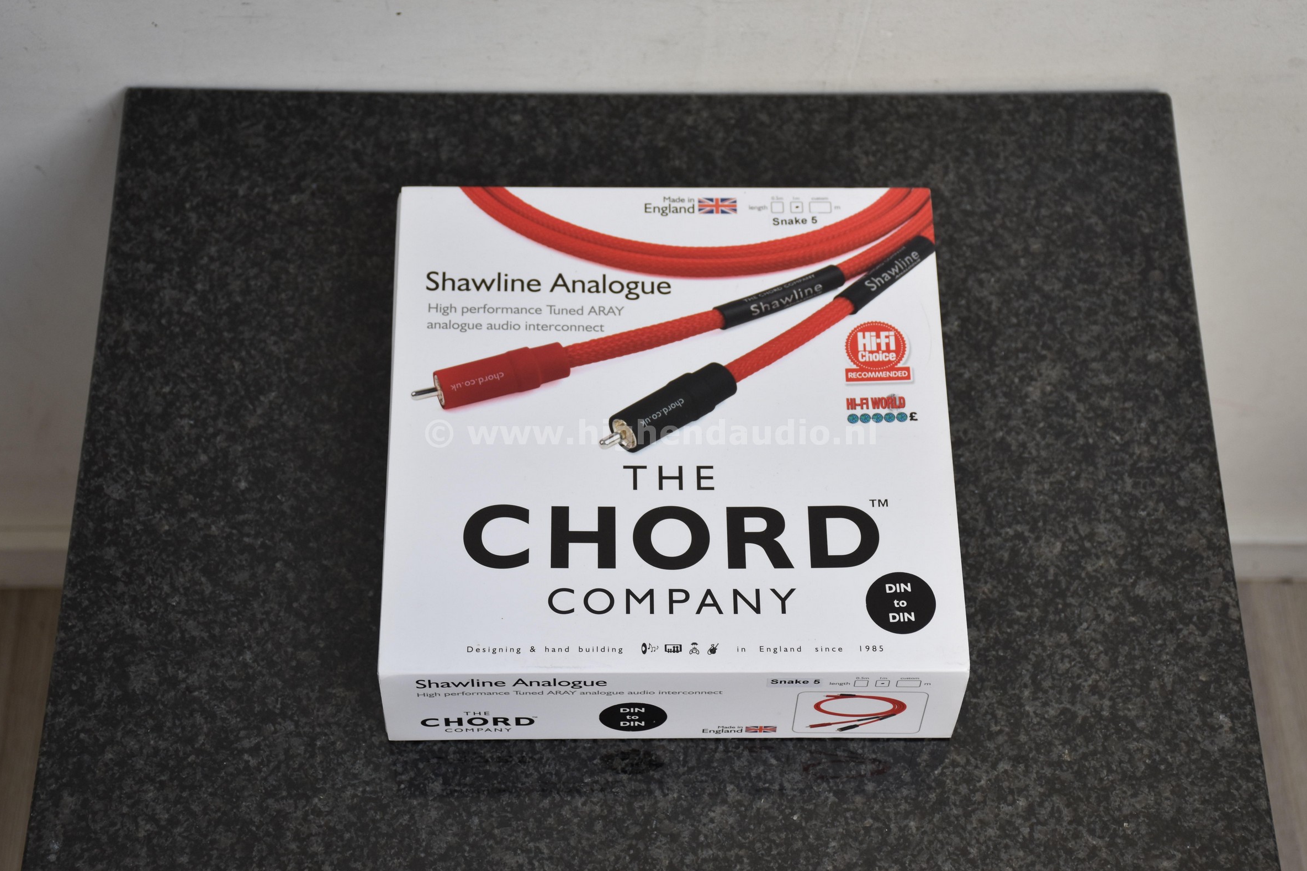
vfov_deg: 18.7
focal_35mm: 73
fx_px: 2650
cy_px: 431
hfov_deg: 27.7
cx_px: 651
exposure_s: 1/125
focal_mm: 48
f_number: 5.6
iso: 400
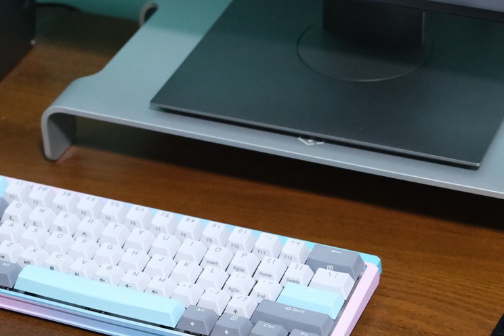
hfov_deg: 19.1
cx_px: 227
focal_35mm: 107
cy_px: 273
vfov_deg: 12.7
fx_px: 1498
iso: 5000
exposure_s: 1/58
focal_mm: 39.3
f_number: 4
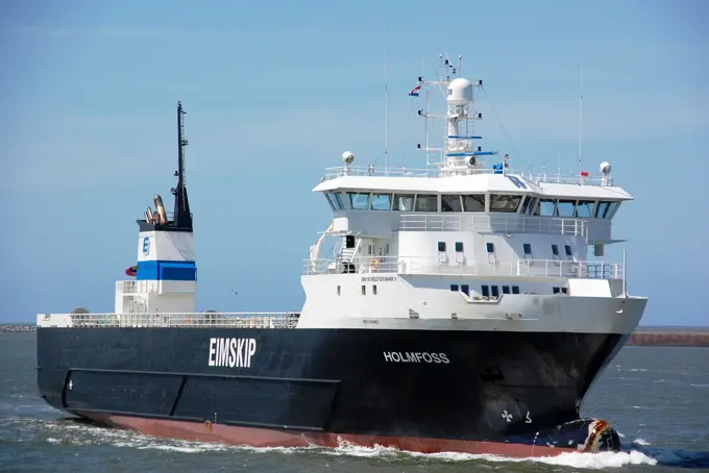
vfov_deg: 8.3
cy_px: 236
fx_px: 3251
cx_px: 354
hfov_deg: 12.4
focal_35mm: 165
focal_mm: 110
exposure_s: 1/800
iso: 200
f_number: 7.1
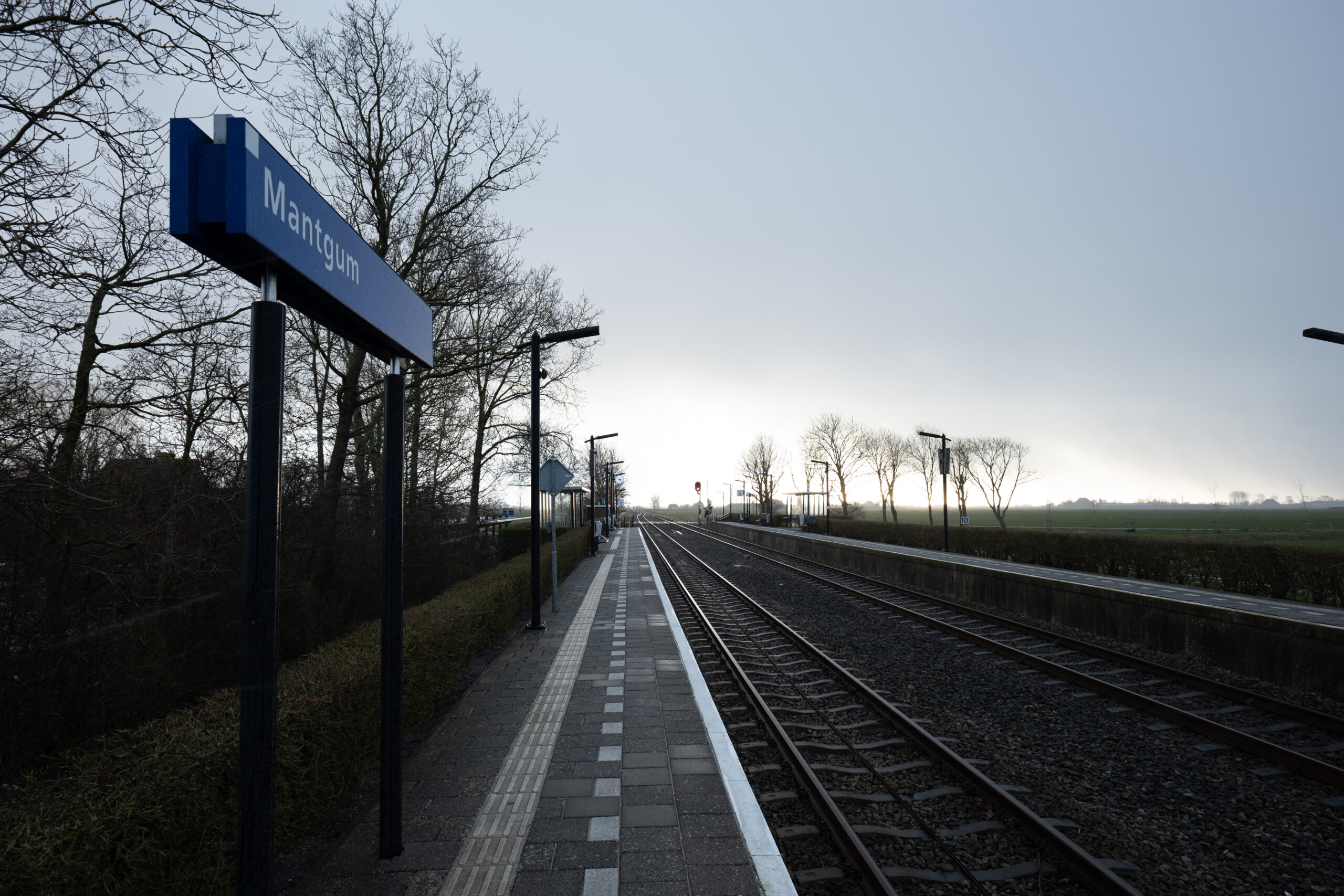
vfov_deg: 61.9
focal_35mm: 20
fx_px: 747
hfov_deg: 84.0
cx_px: 672
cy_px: 448
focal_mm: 20
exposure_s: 1/50
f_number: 5.6
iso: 500
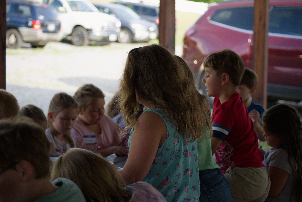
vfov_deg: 19.5
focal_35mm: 70
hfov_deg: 28.8
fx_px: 588
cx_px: 151
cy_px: 101
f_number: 4
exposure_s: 1/500
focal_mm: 70
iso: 900
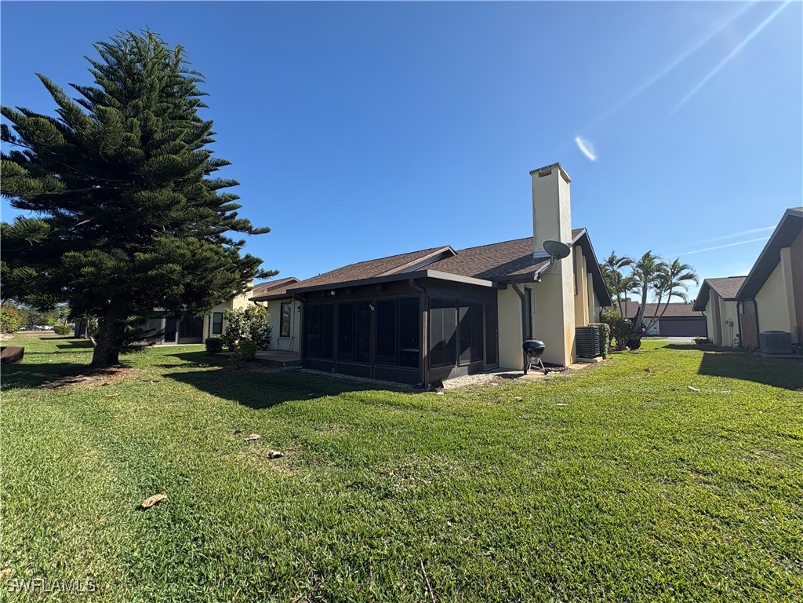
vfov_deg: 85.7
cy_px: 302
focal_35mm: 14
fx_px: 325
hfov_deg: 102.1
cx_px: 402
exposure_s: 1/1236
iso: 40
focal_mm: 2.22
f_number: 2.2
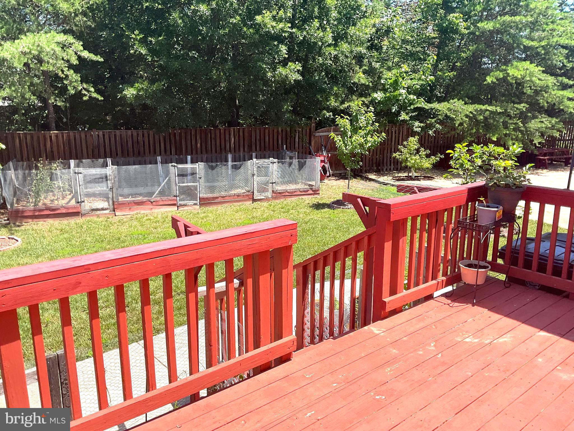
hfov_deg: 61.7
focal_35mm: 29
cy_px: 216
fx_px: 481
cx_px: 287
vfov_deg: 48.2
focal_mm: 3
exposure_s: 1/978
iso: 16
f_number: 1.8
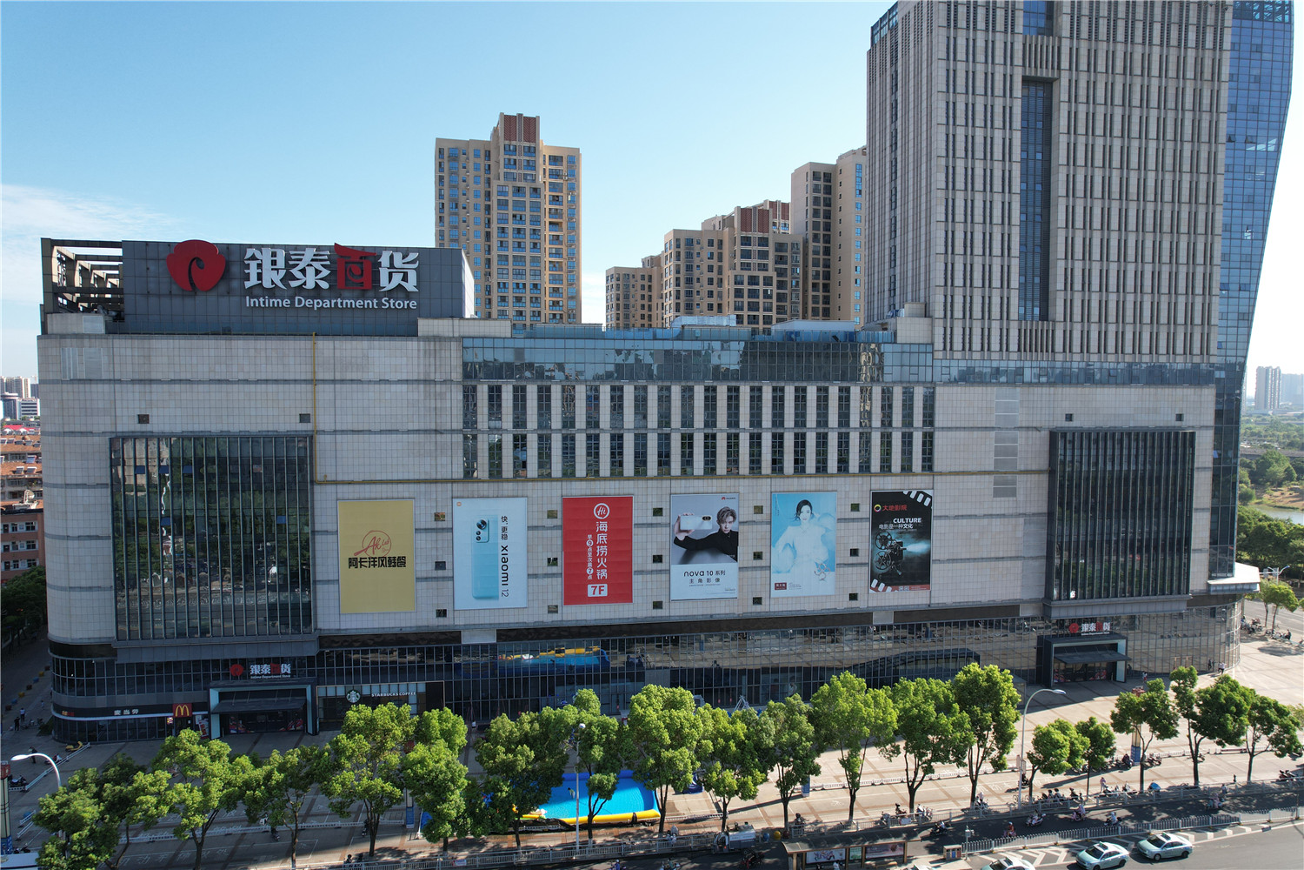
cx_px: 652
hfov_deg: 78.6
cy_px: 435
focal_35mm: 22
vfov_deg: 57.2
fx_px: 797
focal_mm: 8.38
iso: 100
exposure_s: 1/800
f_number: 2.8
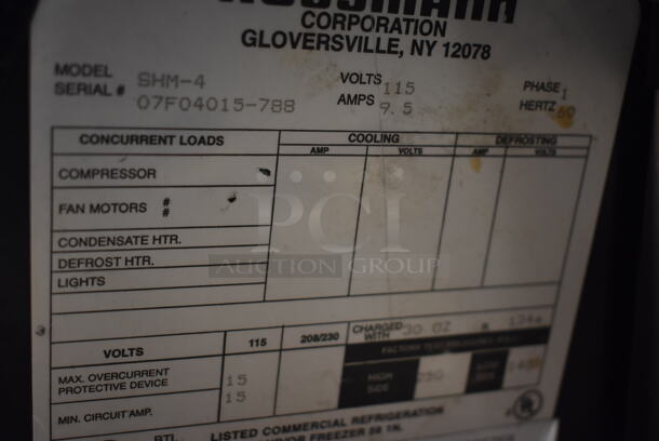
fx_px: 879
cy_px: 220
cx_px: 330
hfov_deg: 41.1
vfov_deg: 28.1
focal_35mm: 48
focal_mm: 32
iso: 900
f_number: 4.5
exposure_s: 1/60
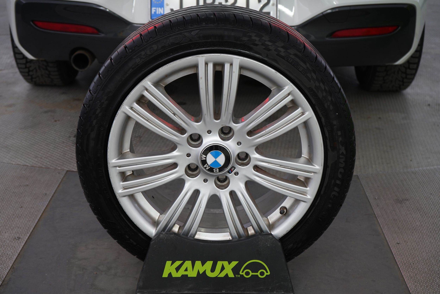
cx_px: 220
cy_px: 147
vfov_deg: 25.1
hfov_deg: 36.9
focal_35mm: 54
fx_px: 660
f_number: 6.3
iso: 800
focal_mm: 54
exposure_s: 1/25
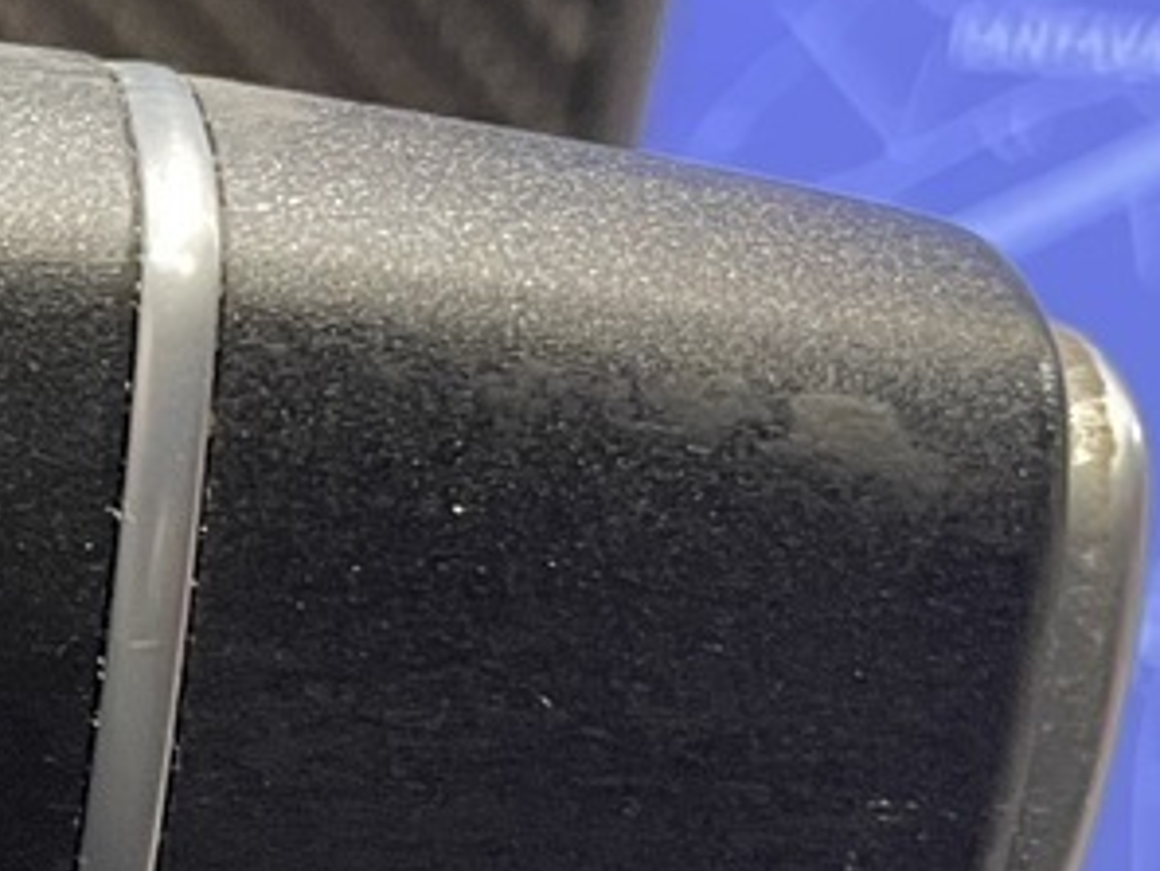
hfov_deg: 13.4
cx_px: -1172
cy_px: 644
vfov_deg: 11.7
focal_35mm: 126
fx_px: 4224
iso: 200
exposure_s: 1/50
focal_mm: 4.2
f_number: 1.6
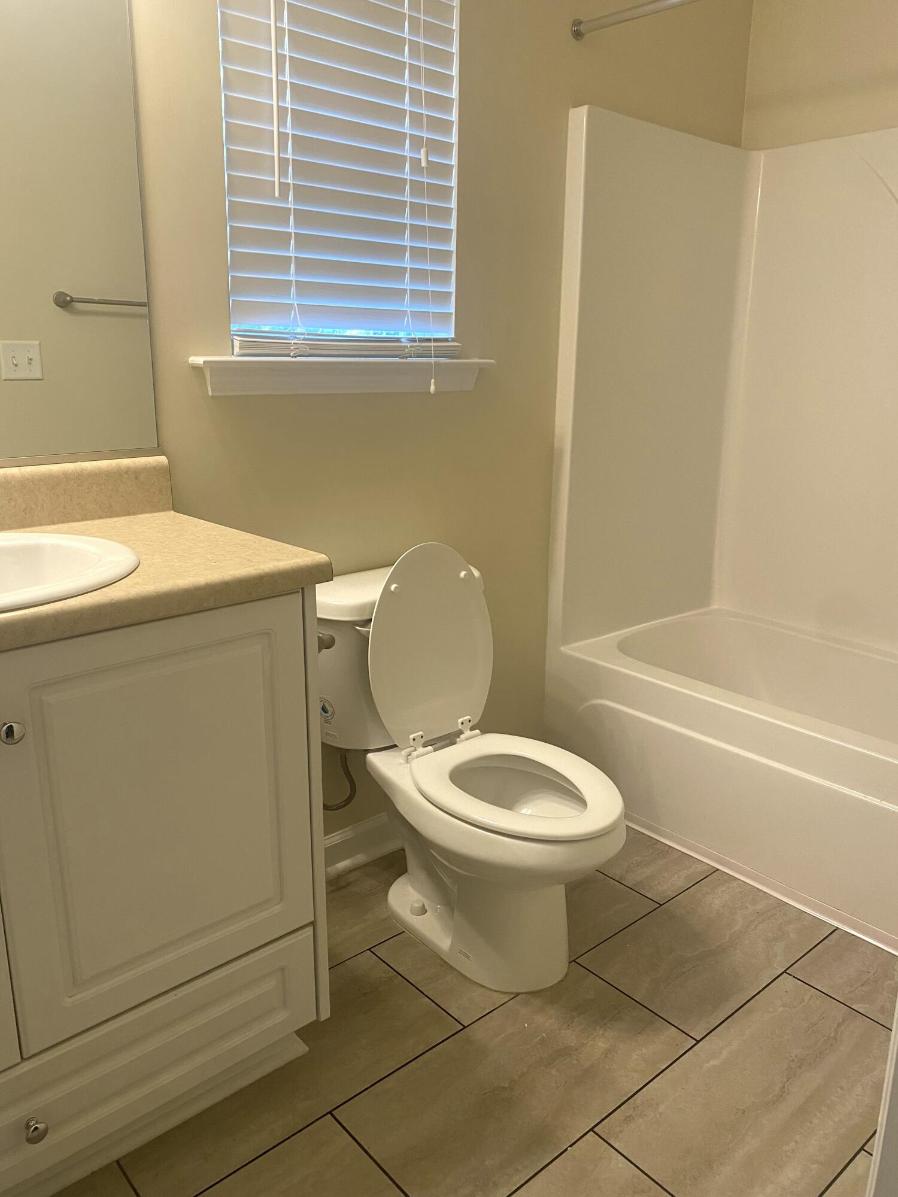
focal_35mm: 26
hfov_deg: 53.1
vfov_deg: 67.3
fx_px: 899
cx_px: 449
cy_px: 598
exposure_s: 1/60
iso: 100
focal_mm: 4.25
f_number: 1.8
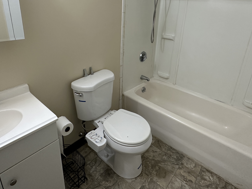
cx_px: 124
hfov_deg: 73.9
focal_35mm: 23
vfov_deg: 57.5
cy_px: 61
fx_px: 167
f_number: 2.2
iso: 320
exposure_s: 1/120
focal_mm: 2.22
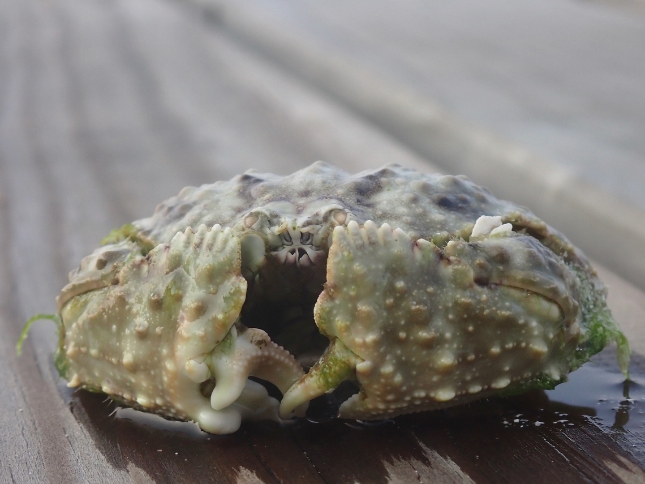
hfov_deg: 19.6
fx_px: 1863
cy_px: 242
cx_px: 322
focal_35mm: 100
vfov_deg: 14.8
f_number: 4.9
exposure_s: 1/250
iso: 200
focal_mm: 18
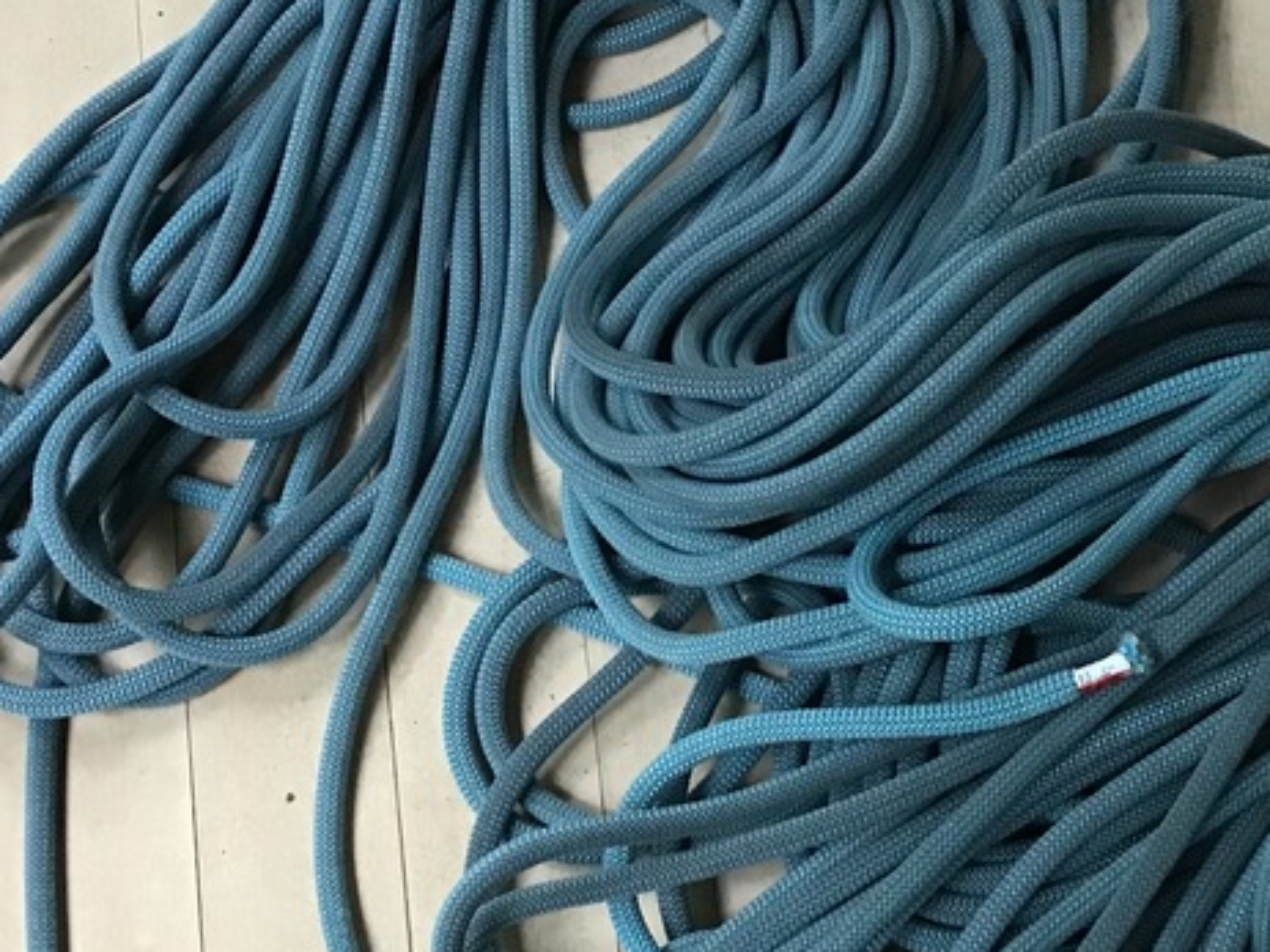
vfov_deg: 21.8
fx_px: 2457
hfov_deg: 28.9
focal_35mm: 67
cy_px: 672
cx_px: 735
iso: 125
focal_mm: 3.3
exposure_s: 1/30
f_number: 2.4
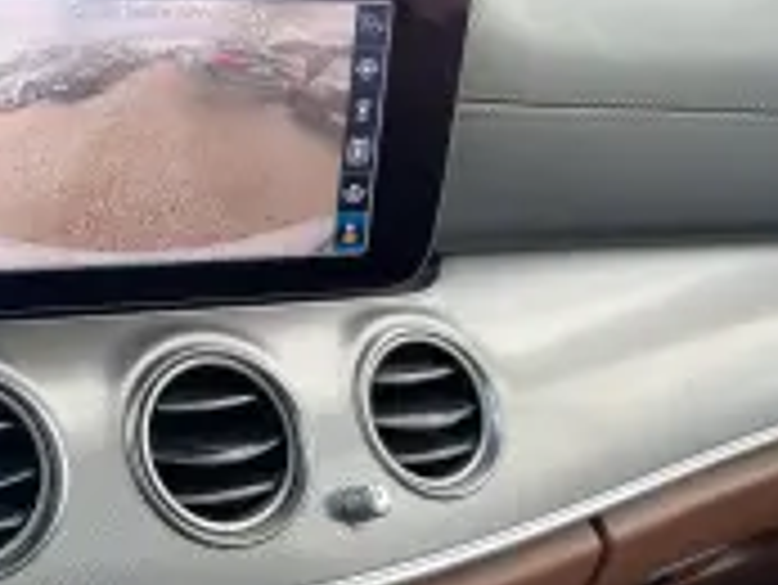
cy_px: 374
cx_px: -4
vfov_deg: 27.9
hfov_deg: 33.6
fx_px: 1170
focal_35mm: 52
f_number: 1.6
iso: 40
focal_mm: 5.1
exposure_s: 1/121
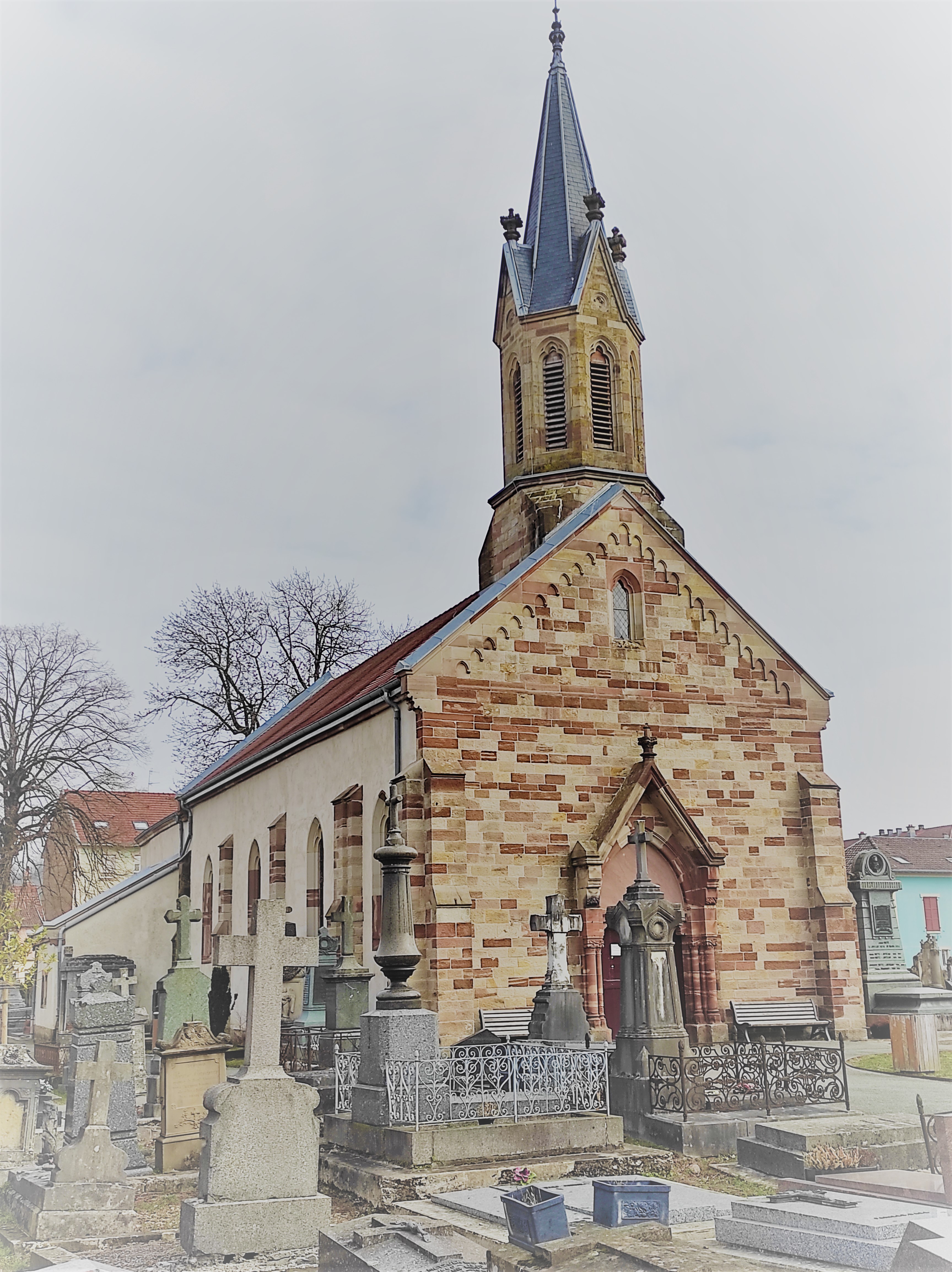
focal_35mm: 25
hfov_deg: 54.8
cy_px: 636
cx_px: 476
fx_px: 918
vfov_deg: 69.4
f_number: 1.89
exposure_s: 1/1730
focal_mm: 5.43
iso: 100
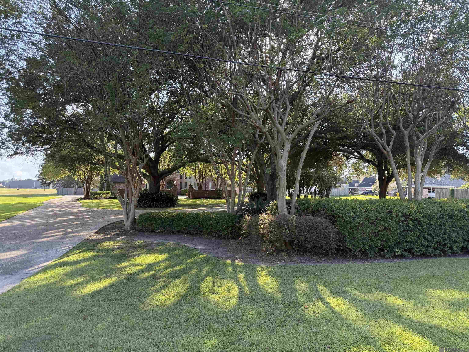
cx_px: 234
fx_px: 325
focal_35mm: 24
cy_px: 176
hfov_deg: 71.6
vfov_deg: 56.8
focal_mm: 6.76
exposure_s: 1/571
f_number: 1.78
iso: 100
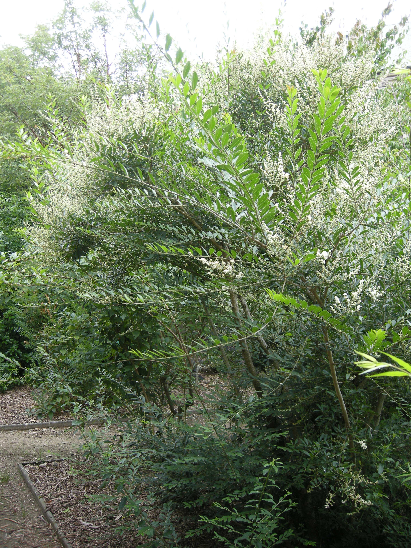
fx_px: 554
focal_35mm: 35
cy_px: 274
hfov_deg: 40.7
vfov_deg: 52.6
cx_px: 206
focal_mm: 7.5
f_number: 2.7
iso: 107
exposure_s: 1/60
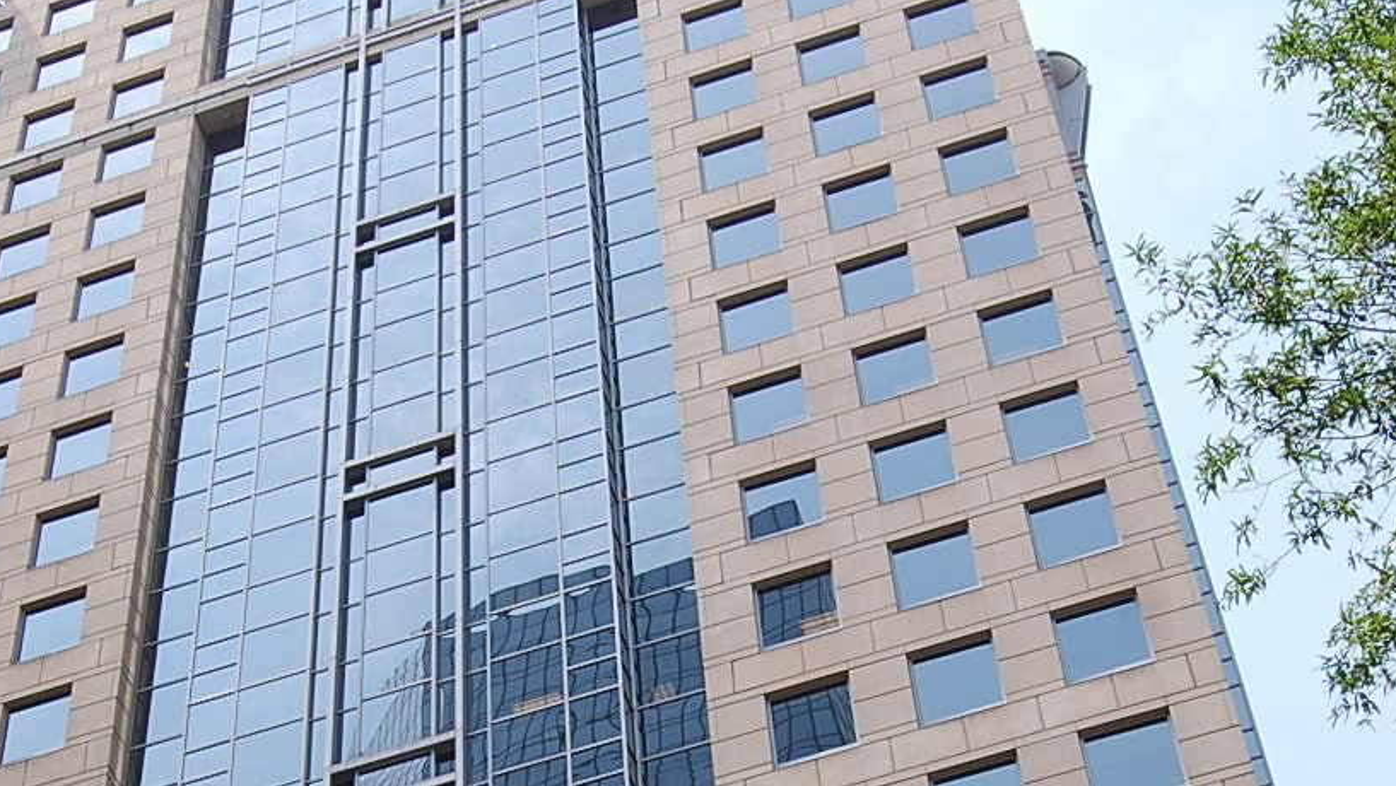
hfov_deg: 25.9
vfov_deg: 14.6
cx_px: 678
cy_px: 719
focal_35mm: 82
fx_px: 3036
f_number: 7.1
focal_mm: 22
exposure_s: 1/200
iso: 100
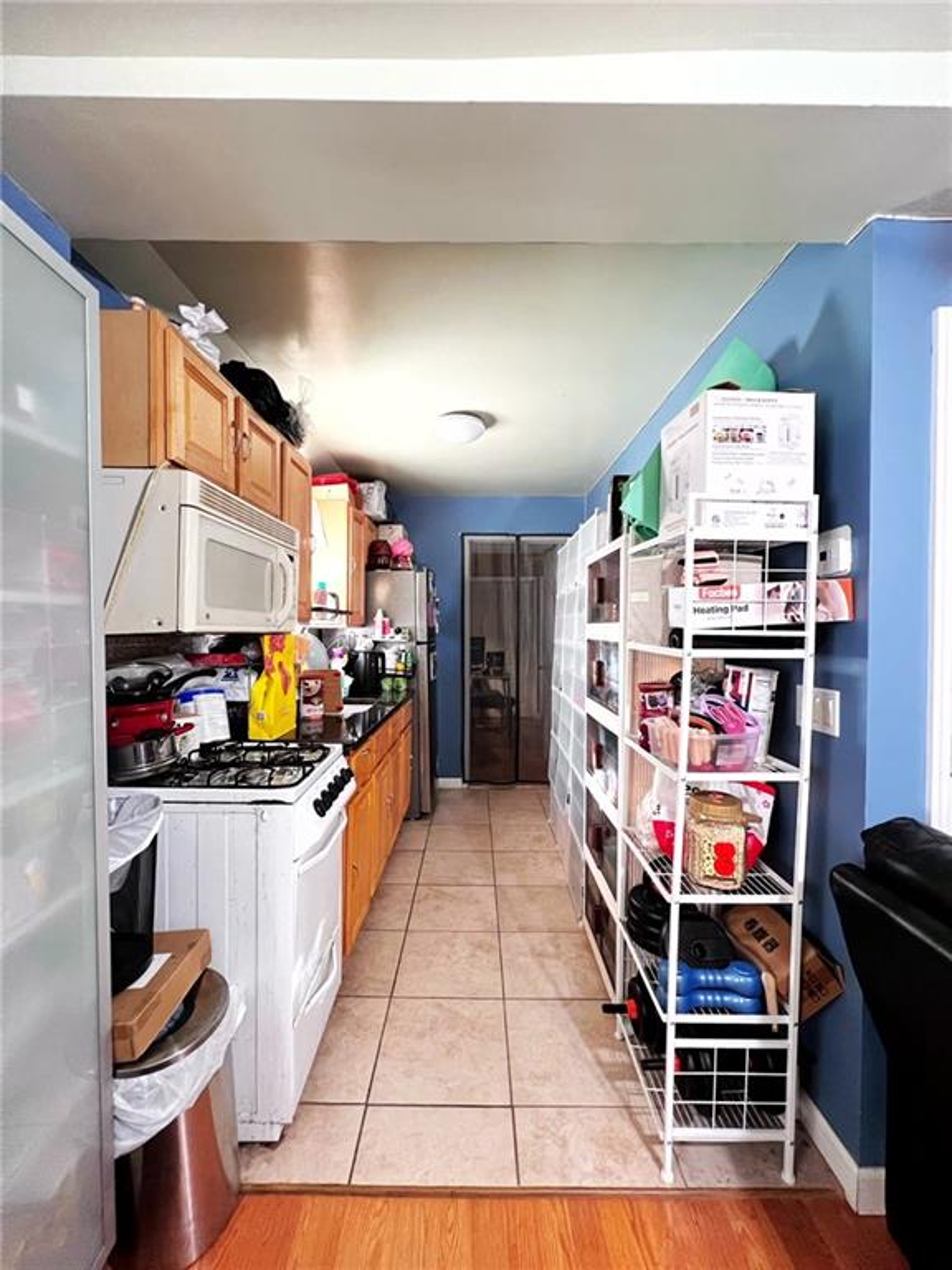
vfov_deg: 106.2
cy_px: 635
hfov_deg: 89.9
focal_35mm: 13
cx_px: 476
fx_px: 477
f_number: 1.8
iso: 640
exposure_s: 1/60
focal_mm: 1.57
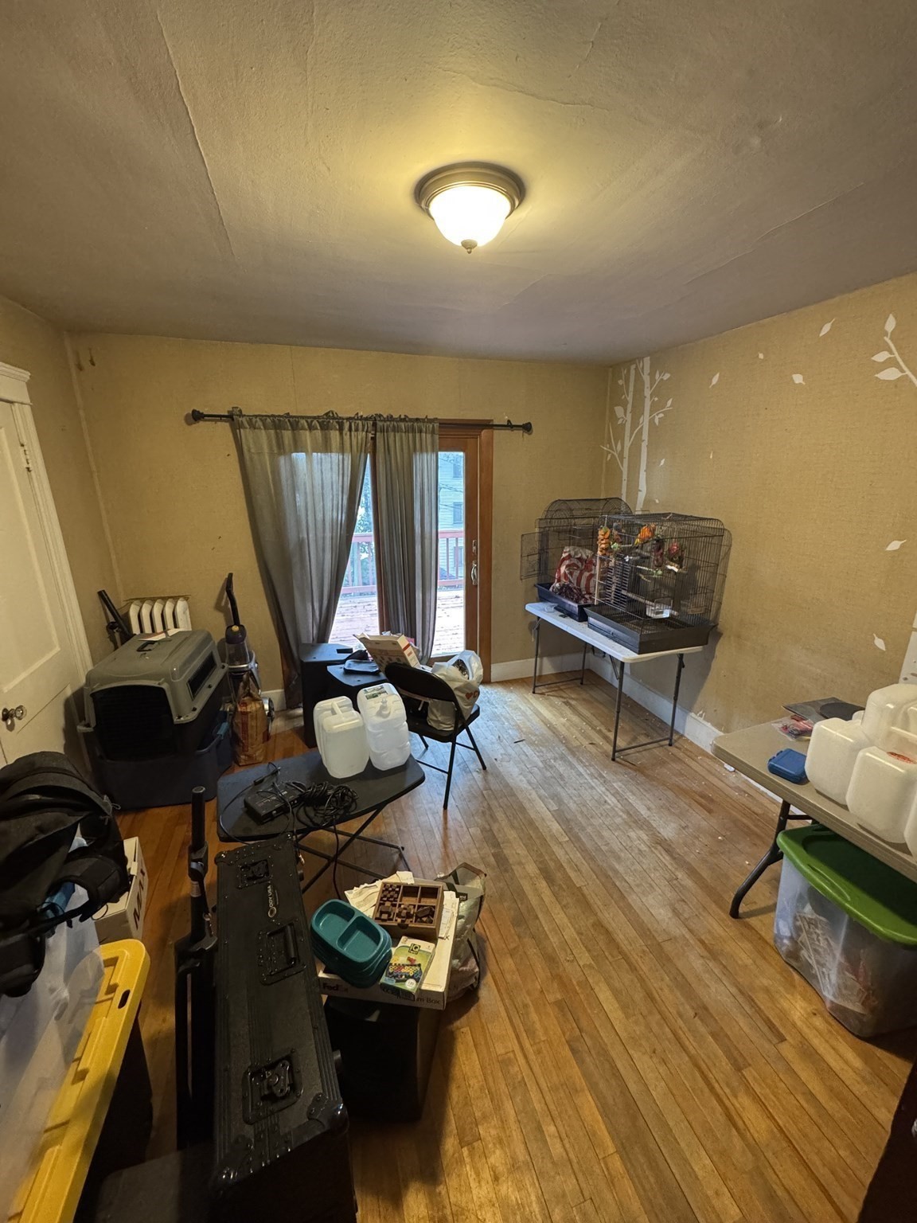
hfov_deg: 85.7
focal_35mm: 14
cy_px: 612
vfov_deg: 102.1
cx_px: 458
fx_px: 494
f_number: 2.2
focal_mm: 2.22
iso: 800
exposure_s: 1/60
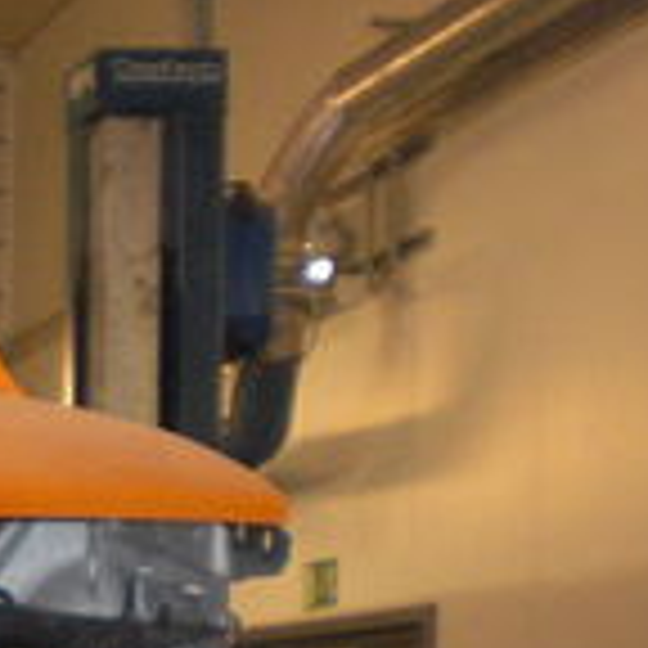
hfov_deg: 11.5
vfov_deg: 12.0
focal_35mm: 141
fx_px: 2986
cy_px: 855
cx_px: -526
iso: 200
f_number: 3.1
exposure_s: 1/60
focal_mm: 6.3
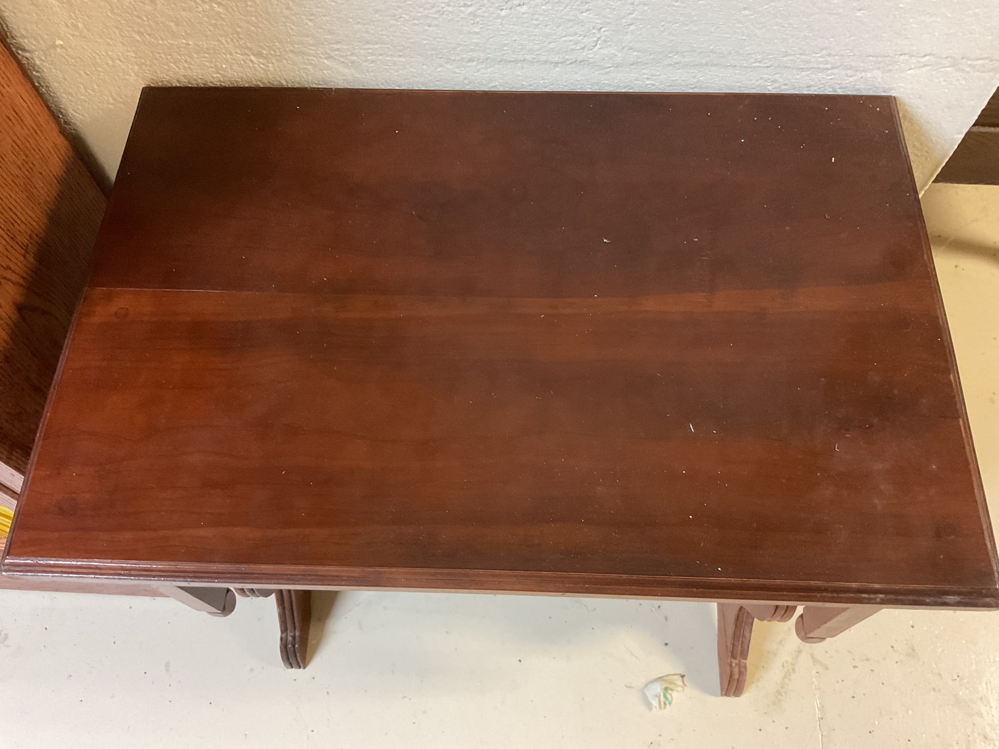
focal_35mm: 29
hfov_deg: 61.7
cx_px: 500
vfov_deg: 48.2
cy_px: 374
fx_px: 837
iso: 320
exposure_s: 1/30
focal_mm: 3
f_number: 1.8
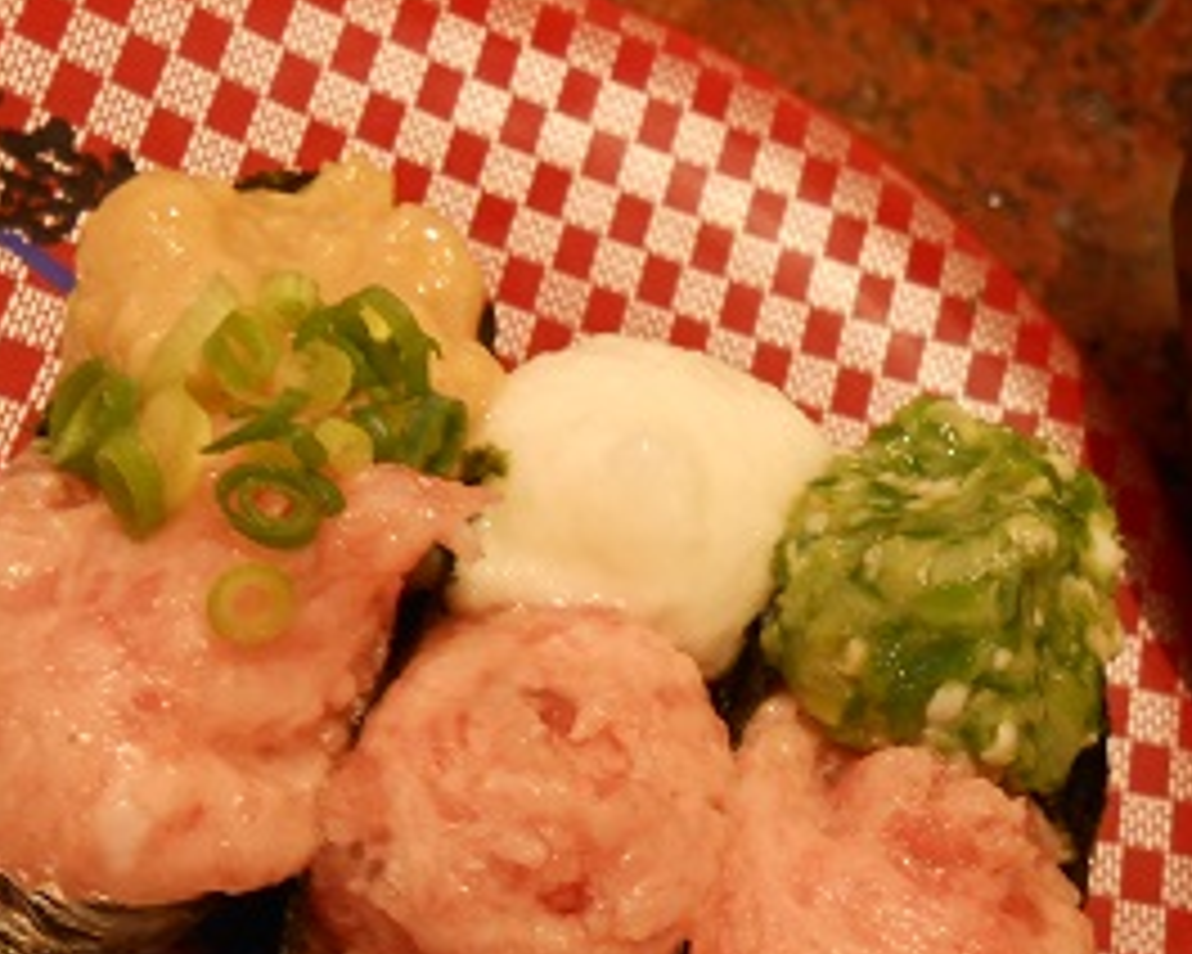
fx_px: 1799
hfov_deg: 36.5
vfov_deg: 29.4
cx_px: 735
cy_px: 652
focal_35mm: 51
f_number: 3.8
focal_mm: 5.3
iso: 200
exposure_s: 1/30
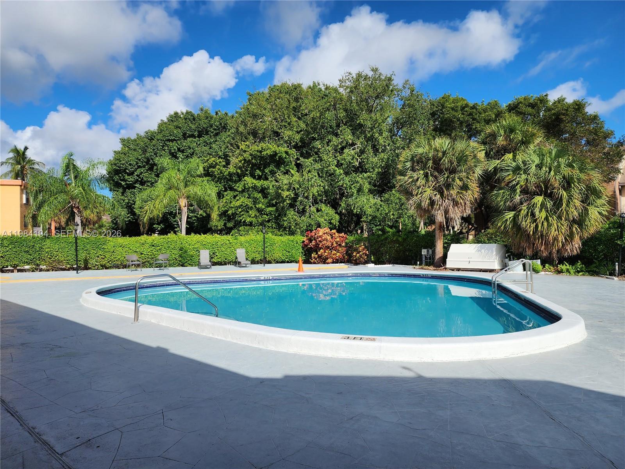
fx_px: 415
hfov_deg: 73.9
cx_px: 312
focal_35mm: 23
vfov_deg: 58.9
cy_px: 234
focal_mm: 6.4
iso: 12
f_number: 1.8
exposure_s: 1/1765
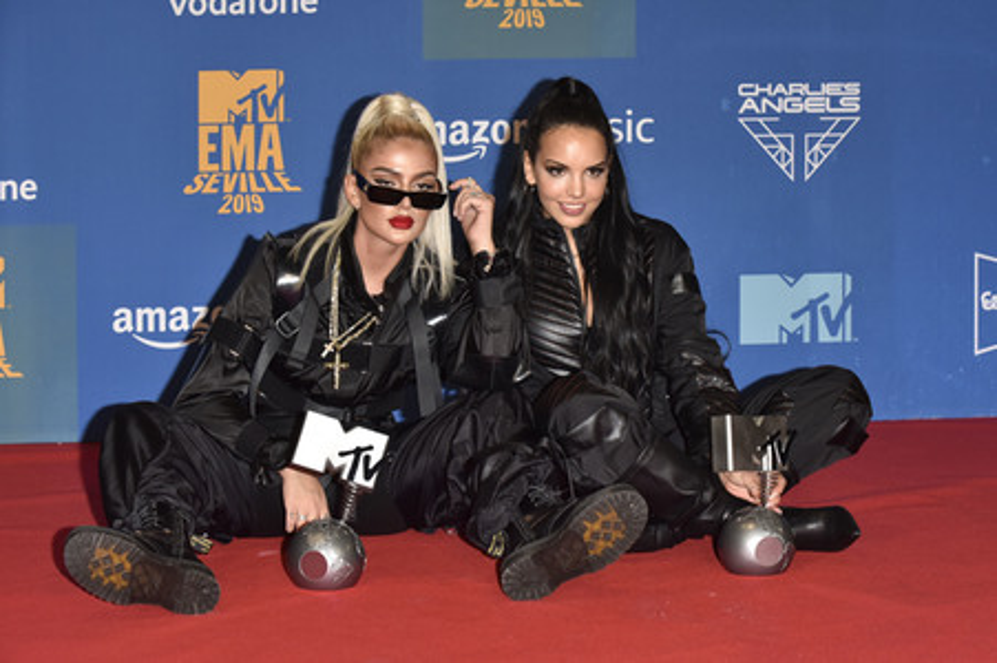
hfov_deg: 23.7
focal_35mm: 86
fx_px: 2380
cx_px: 498
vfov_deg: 15.9
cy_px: 332
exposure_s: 1/250
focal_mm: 86
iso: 1600
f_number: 6.3
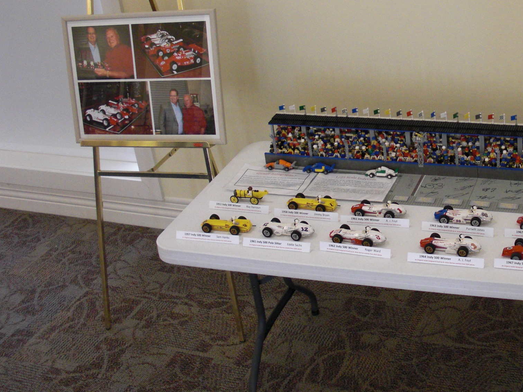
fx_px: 831
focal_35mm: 55
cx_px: 393
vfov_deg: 26.5
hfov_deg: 34.2
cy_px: 147
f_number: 2.8
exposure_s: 1/100
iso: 200
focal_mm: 6.3
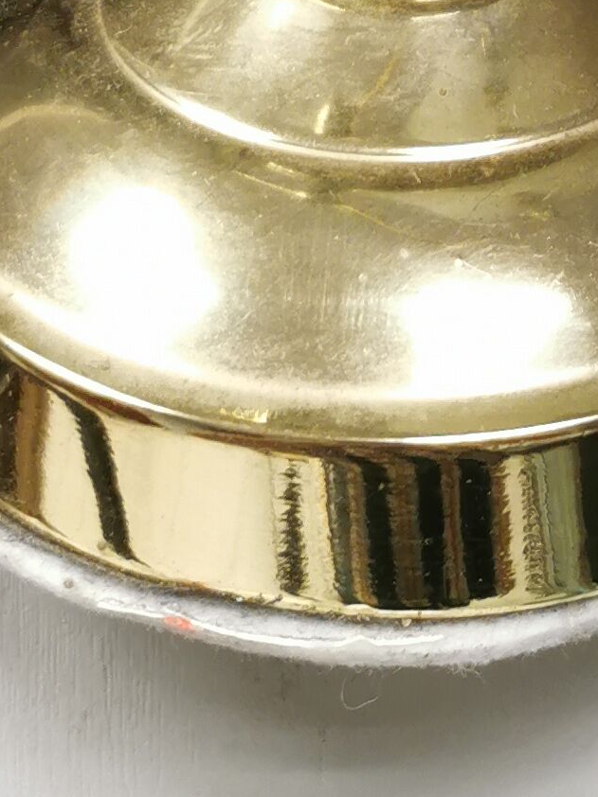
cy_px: -836
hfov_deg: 12.5
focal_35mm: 117
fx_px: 2696
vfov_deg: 14.0
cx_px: 552
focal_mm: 5.58
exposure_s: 1/50
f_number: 1.8
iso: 100
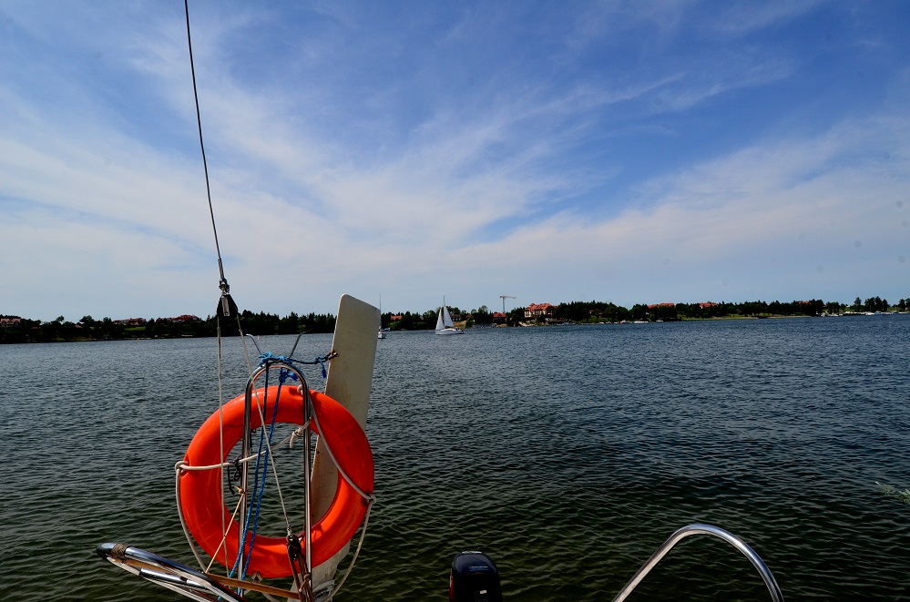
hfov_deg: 90.1
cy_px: 301
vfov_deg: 67.1
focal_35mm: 18
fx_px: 454
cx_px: 455
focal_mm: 12
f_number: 14
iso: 400
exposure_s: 1/500
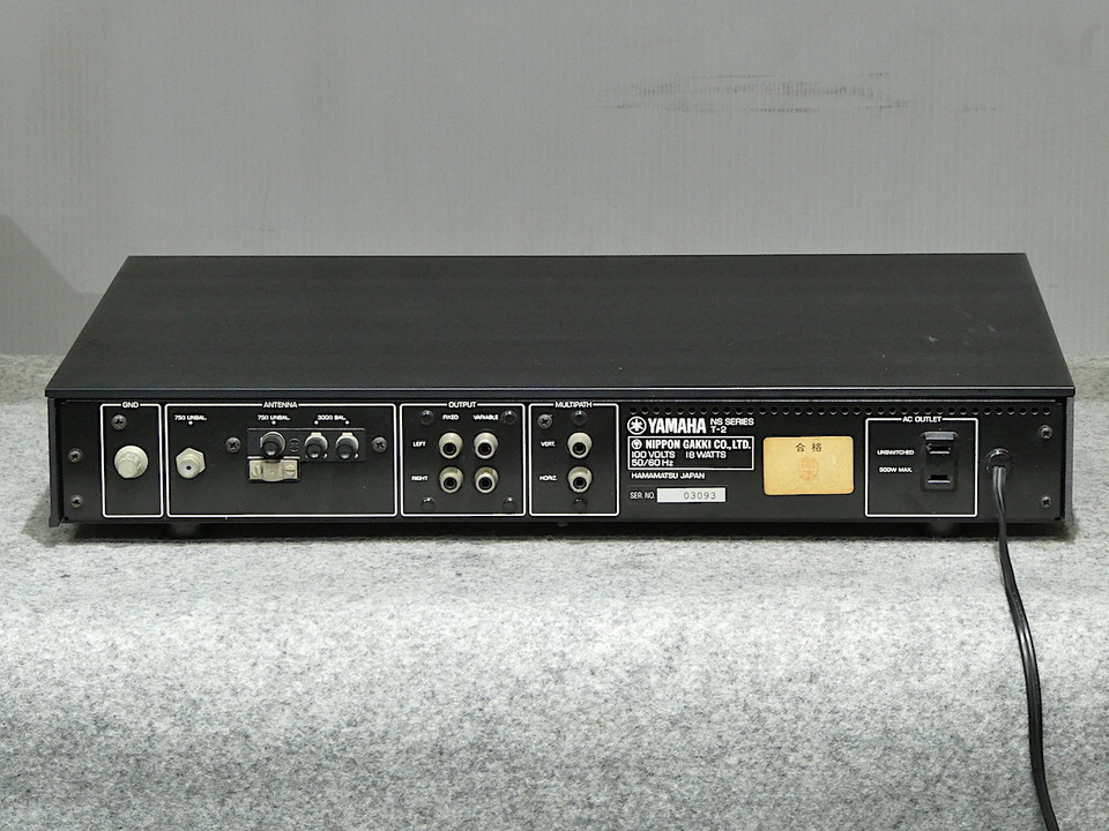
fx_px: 4838
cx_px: 554
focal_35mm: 151
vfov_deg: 9.8
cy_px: 416
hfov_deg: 13.1
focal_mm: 27.1
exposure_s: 1/10
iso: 400
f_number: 5.6
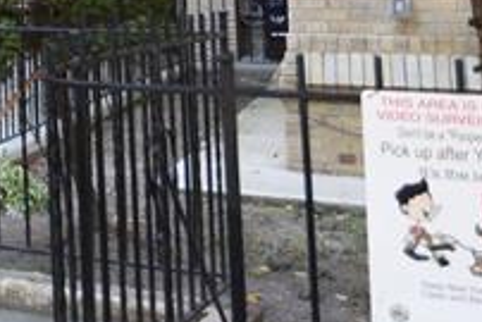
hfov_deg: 20.1
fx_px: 1085
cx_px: -313
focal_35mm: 81
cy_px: -135
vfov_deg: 15.8
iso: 400
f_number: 2.8
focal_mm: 16
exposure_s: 1/200
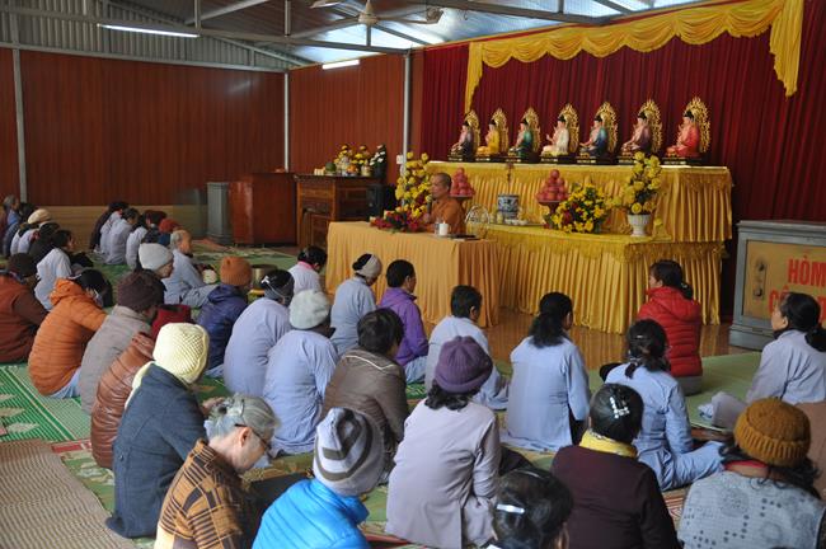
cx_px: 413
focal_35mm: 42
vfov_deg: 31.8
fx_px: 963
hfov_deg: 46.4
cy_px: 274
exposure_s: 1/80
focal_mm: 28
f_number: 4.5
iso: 250
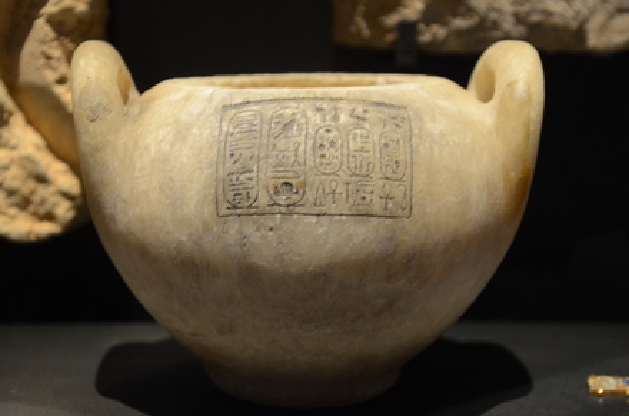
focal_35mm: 66
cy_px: 208
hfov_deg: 30.6
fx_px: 1150
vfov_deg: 20.5
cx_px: 314
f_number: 4.8
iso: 1250
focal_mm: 44
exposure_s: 1/25
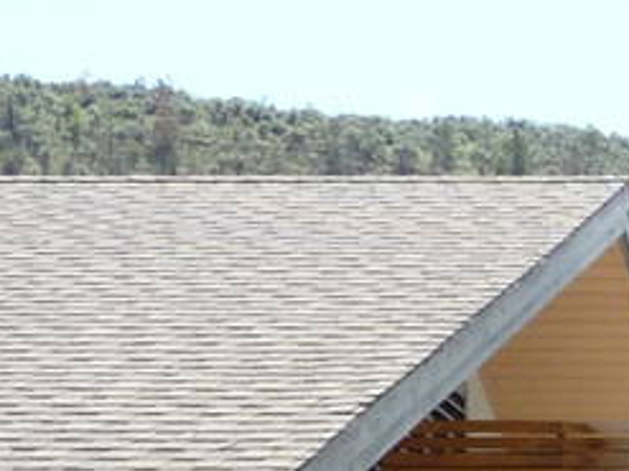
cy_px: 1214
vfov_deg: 6.4
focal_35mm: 220
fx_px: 3996
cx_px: 1500
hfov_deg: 8.3
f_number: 3.6
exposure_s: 1/500
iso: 125
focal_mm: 5.6
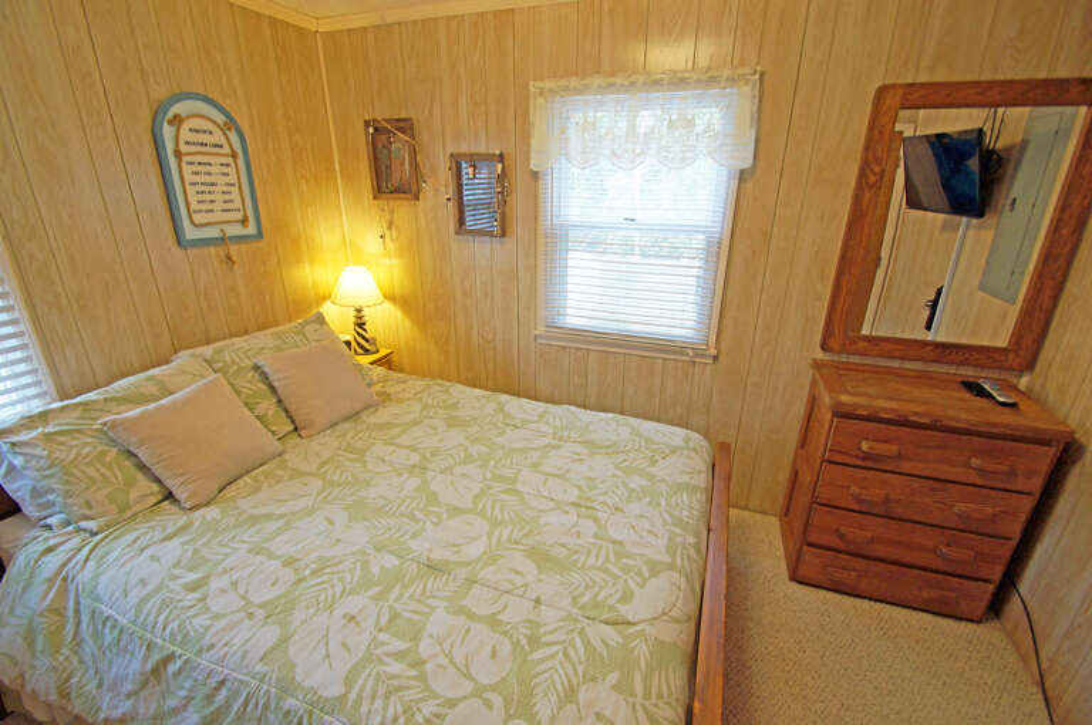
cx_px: 546
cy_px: 362
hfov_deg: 100.5
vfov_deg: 77.2
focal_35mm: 15
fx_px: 454
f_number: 4
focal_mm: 10
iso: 400
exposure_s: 1/60
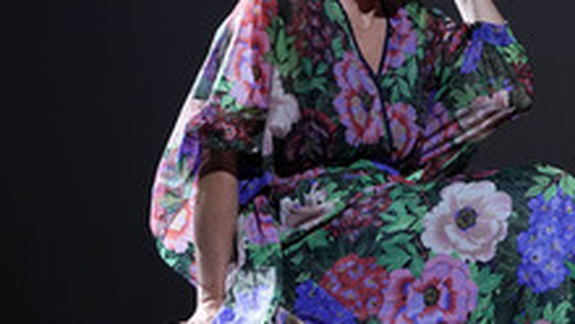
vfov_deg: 2.8
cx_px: 477
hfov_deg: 5.0
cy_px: 110
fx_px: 6559
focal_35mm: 430
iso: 3200
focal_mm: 200
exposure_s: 1/500
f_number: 6.3
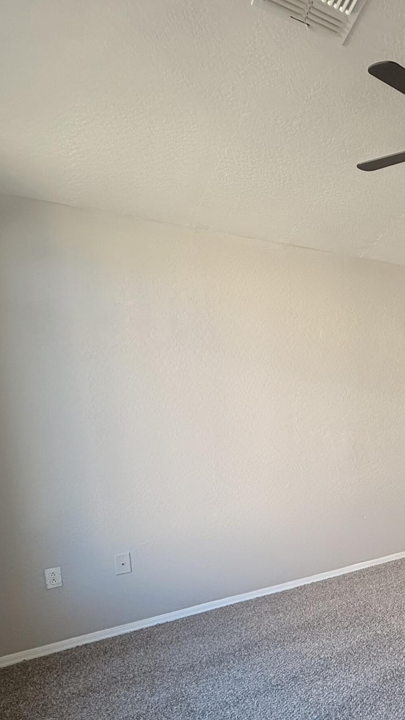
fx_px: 496
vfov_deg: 70.7
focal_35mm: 26
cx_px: 449
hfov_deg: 37.1
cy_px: 453
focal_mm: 2.22
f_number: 2.2
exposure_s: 1/120
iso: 80
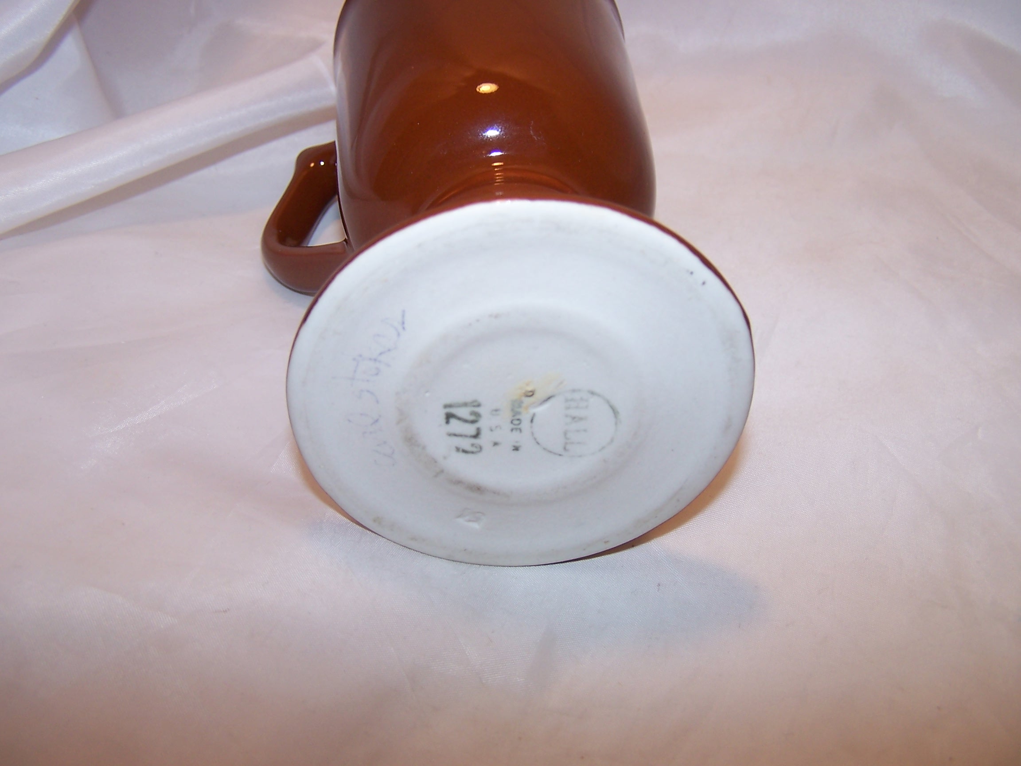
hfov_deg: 49.0
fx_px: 1121
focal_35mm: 38
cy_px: 383
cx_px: 510
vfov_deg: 37.7
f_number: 2.8
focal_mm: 6.3
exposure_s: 1/60
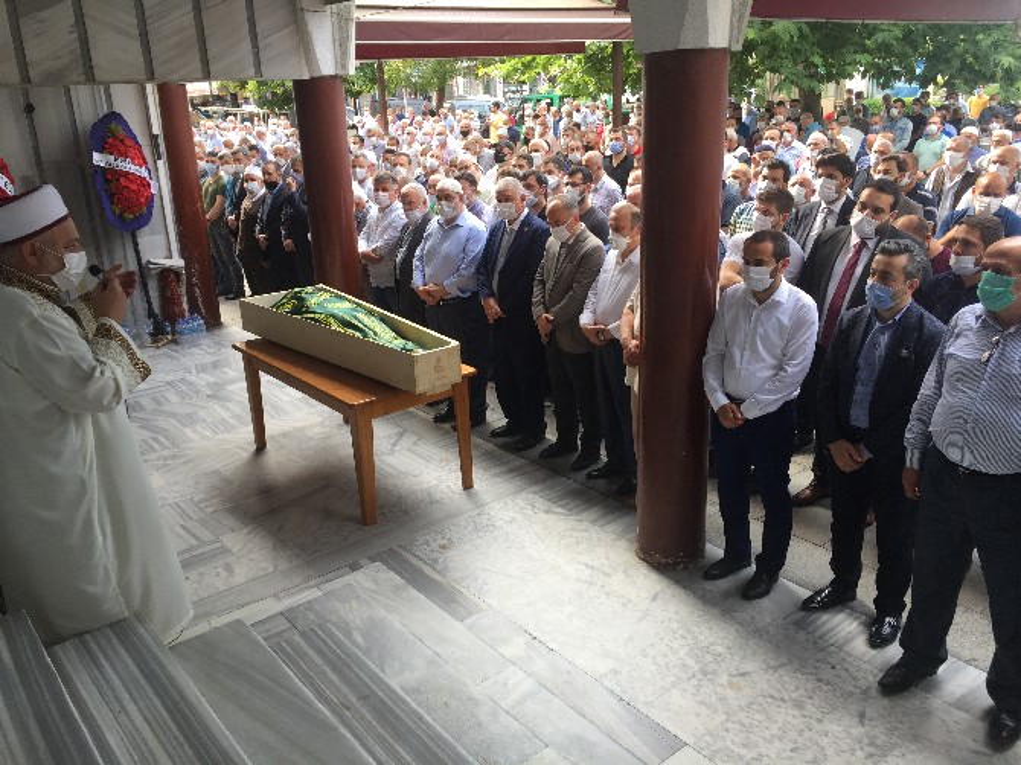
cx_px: 510
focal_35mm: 29
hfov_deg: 61.7
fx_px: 855
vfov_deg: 48.2
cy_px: 382
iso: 32
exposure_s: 1/108
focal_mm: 4.15
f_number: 2.2
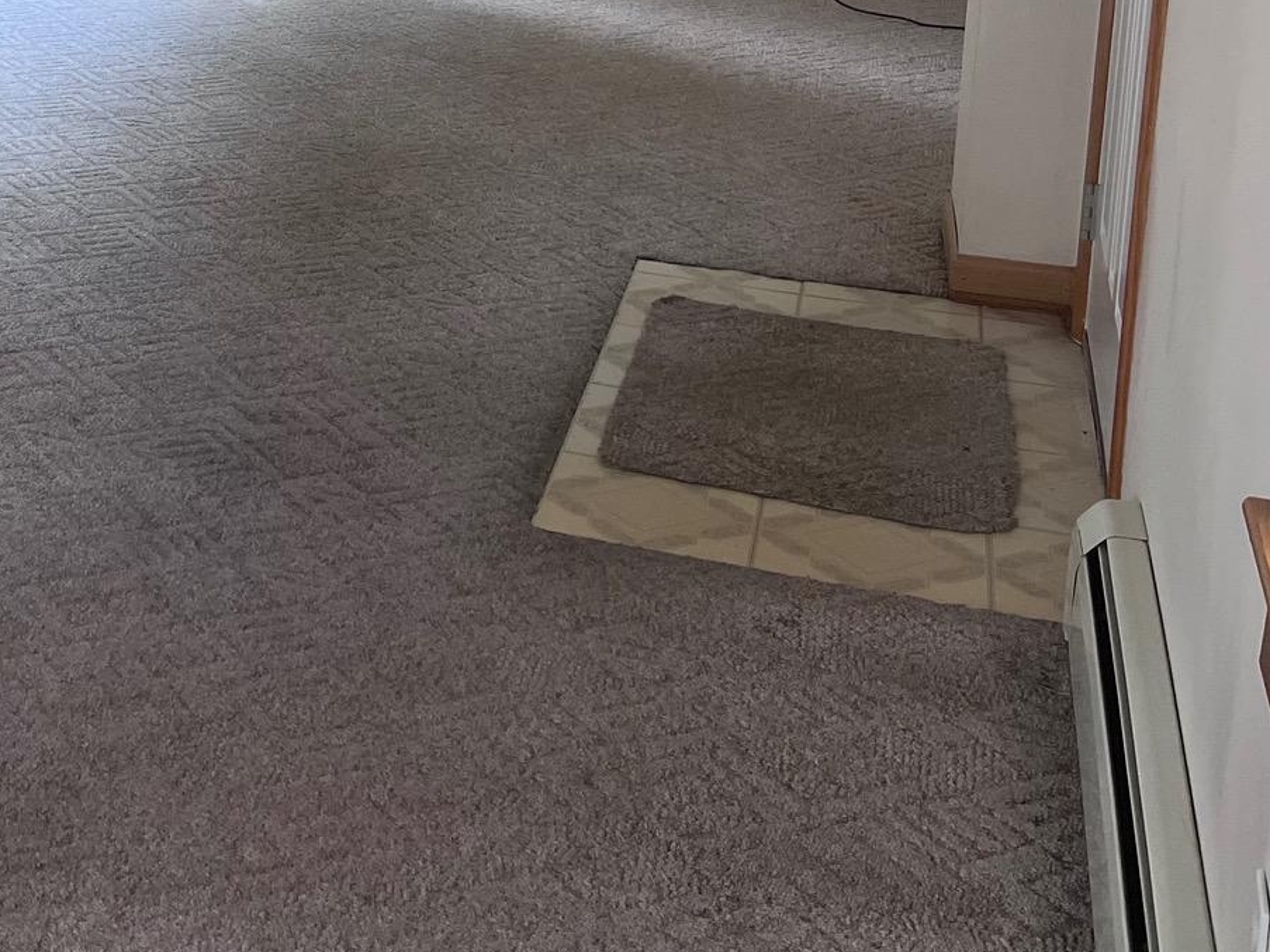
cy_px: -120
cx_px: -145
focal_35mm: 59
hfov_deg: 29.3
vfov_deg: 23.2
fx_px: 2164
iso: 80
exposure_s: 1/120
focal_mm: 5.7
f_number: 1.5
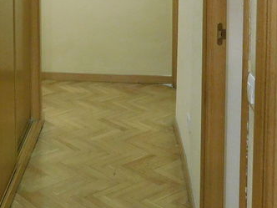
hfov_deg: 26.7
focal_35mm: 71
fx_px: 568
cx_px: 39
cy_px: -51
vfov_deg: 19.4
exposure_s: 1/20
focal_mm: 4
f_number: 3
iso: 400
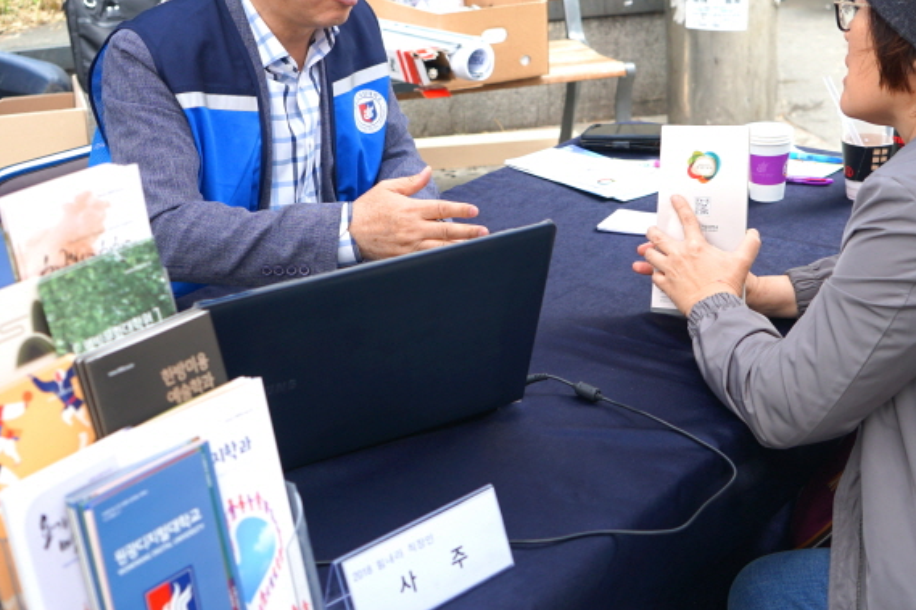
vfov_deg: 29.6
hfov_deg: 43.2
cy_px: 205
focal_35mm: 45
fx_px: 1145
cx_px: 591
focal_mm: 32
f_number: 4
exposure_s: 1/160
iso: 200
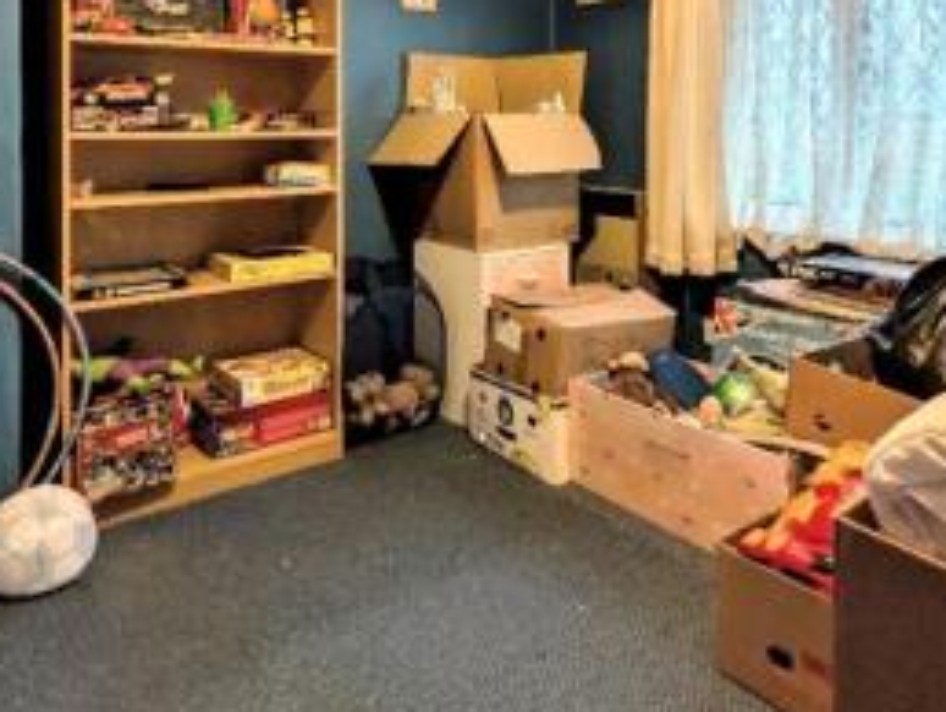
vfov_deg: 47.8
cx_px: 451
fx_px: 739
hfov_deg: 65.2
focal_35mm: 27
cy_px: 116
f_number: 1.7
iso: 63
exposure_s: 1/20
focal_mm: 2.02
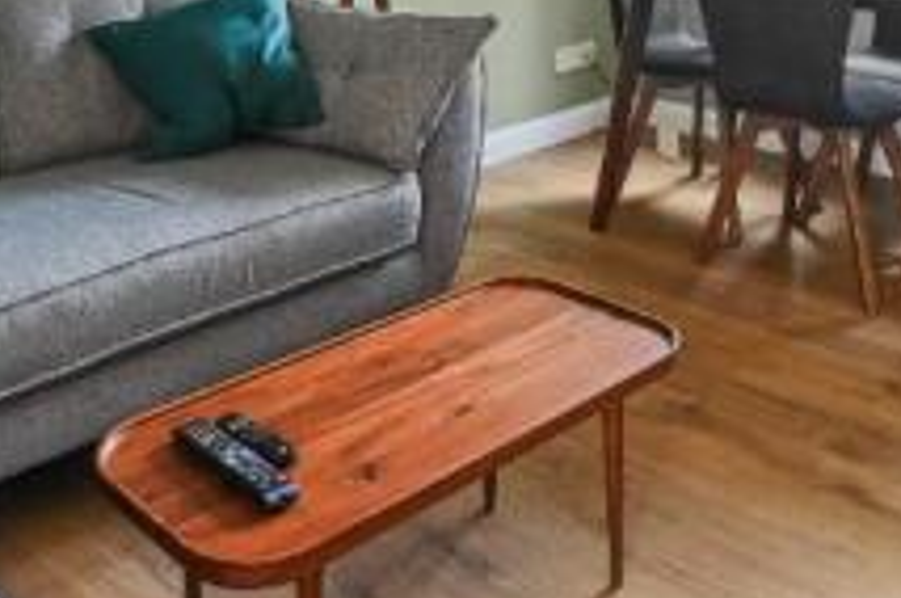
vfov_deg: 25.8
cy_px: -215
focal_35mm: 43
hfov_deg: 45.5
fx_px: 1075
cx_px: 421
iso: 400
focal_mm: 14
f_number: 8
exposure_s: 2
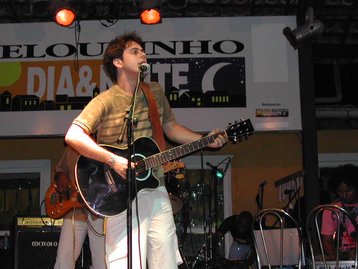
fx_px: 672
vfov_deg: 22.6
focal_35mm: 65
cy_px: 141
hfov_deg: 29.8
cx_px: 162
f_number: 3.1
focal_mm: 10.1
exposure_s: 1/60
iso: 200
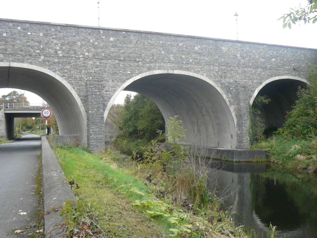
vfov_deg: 32.9
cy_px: 119
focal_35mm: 44
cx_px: 158
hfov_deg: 42.9
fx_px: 403
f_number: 2.8
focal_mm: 4.7
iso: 100
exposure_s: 1/200
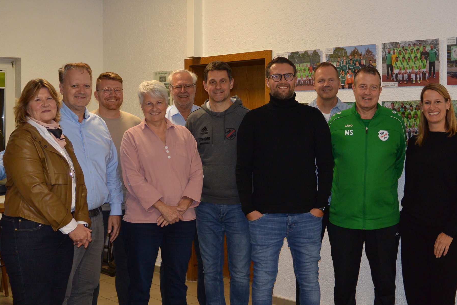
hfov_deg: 38.2
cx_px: 227
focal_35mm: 52
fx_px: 660
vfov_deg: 26.0
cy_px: 145
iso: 200
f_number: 2.2
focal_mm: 18.5
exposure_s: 1/60
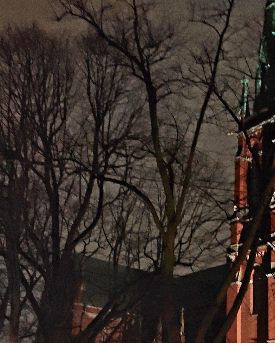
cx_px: 226
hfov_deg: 28.4
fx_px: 529
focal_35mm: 52
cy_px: 244
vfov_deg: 35.4
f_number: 1.75
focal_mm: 4.77
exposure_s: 1/33
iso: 7079
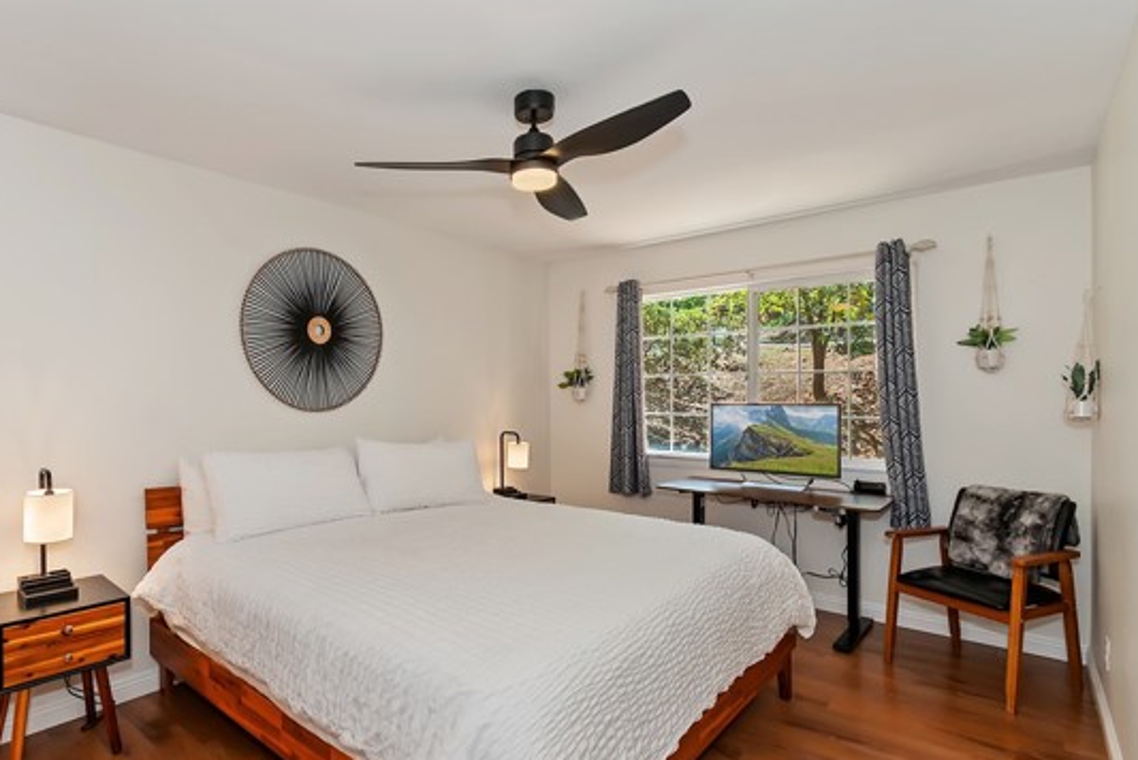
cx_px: 483
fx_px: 569
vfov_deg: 67.4
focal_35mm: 18
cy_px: 400
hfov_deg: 89.3
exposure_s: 1/30
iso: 400
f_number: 8
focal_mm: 10
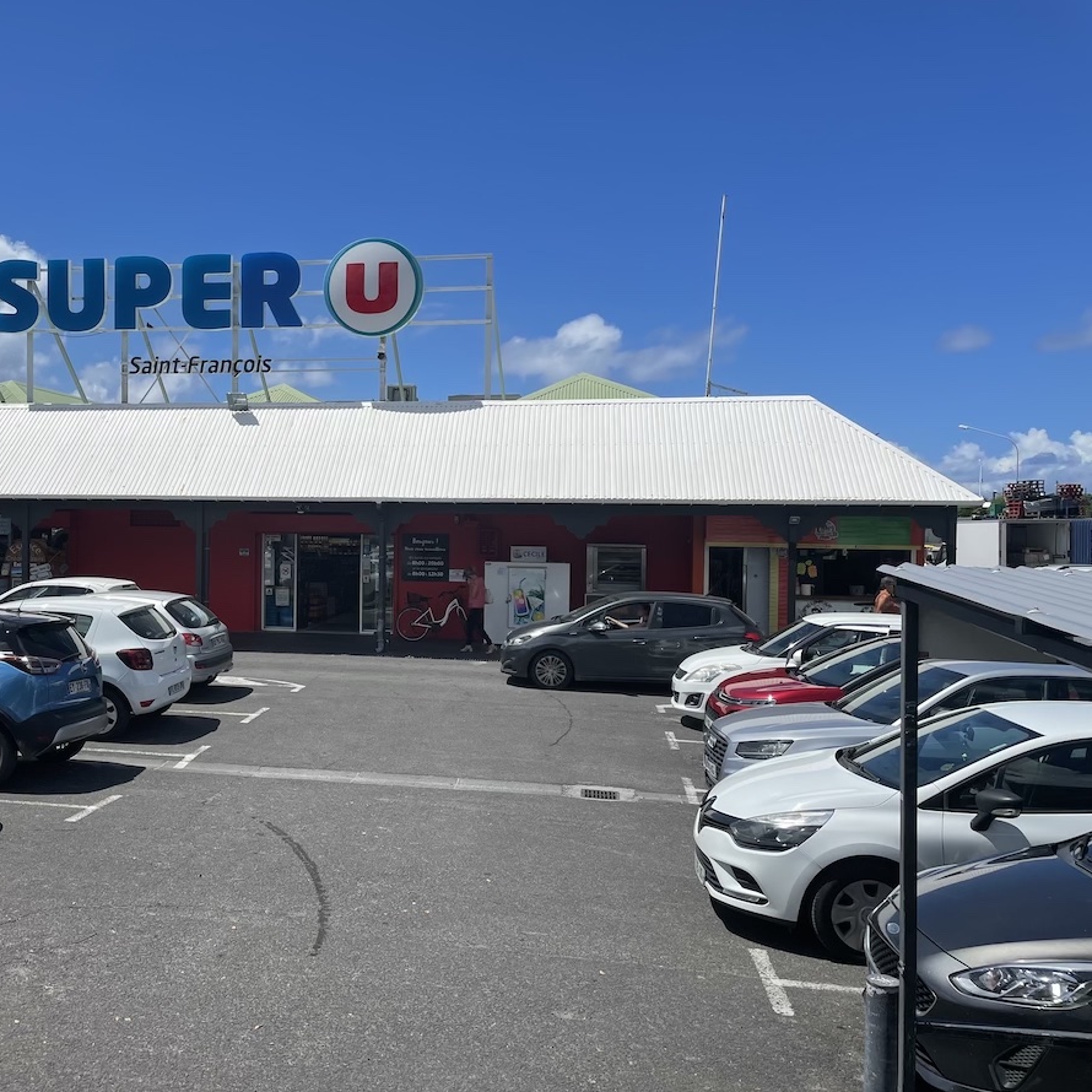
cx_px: 360
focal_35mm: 31
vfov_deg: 52.5
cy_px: 547
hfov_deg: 51.5
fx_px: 1106
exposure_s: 1/6494
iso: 32
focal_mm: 4.2
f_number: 1.6
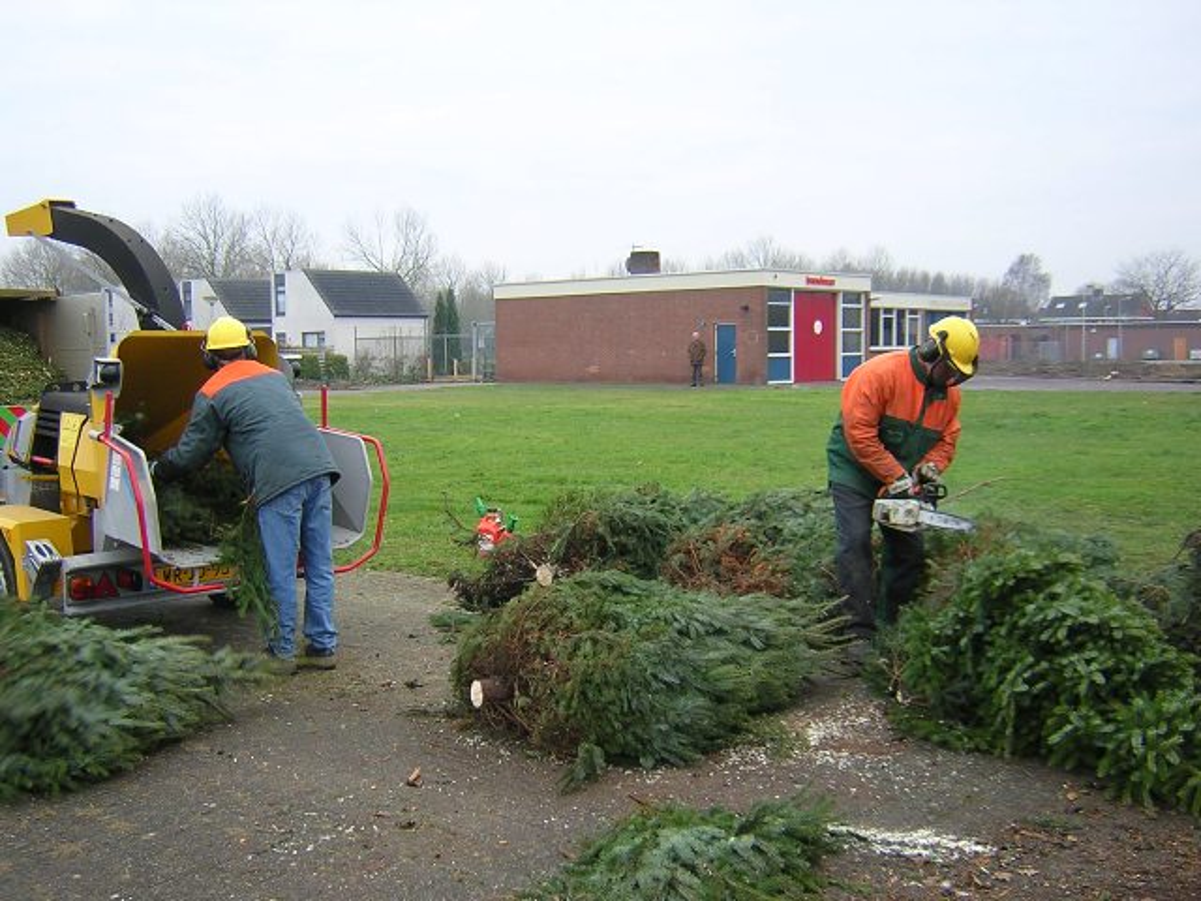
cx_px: 600
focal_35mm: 36
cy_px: 450
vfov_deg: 39.7
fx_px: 1249
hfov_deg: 51.4
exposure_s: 1/65.7
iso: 100
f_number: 2.6
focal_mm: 4.7
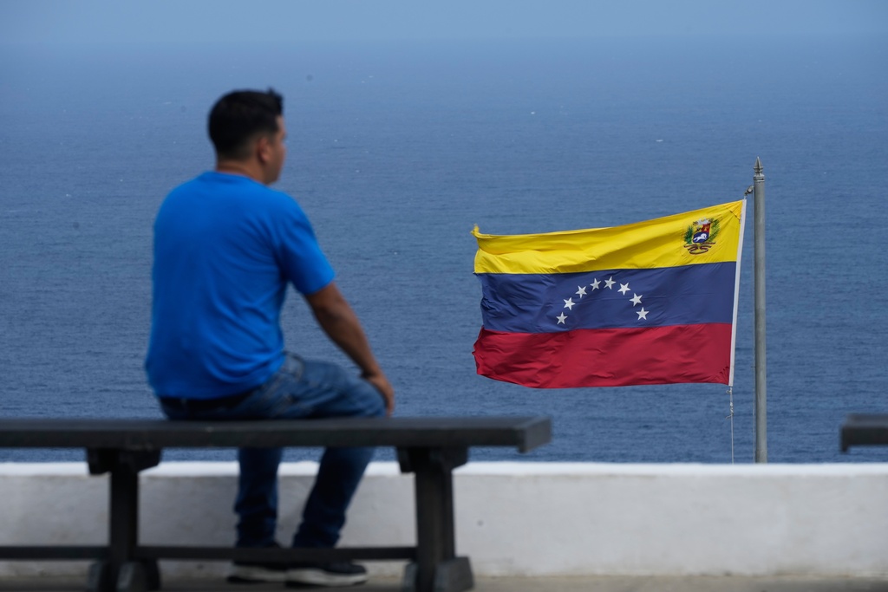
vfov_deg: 4.4
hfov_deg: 6.7
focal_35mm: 309
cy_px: 296
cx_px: 444
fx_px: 7623
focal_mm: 309
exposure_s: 1/500
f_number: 14
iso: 320
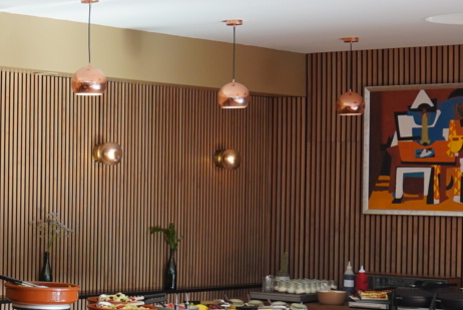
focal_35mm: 98
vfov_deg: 14.0
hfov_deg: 18.6
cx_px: -216
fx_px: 1262
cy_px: 206
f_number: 4
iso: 1000
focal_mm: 28
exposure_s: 1/160
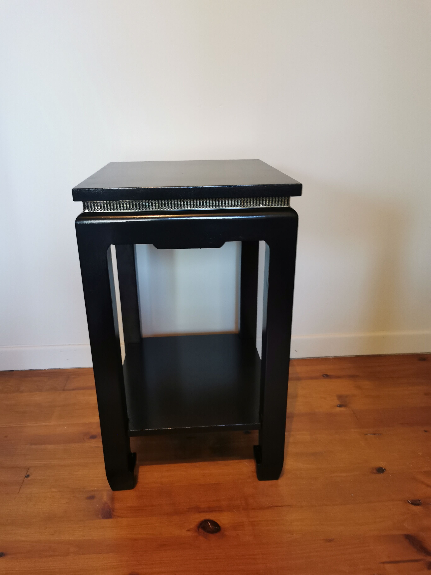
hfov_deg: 51.4
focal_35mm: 27
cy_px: 288
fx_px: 448
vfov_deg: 65.3
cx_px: 216
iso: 400
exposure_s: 1/33.3
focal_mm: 5.56
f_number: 1.6
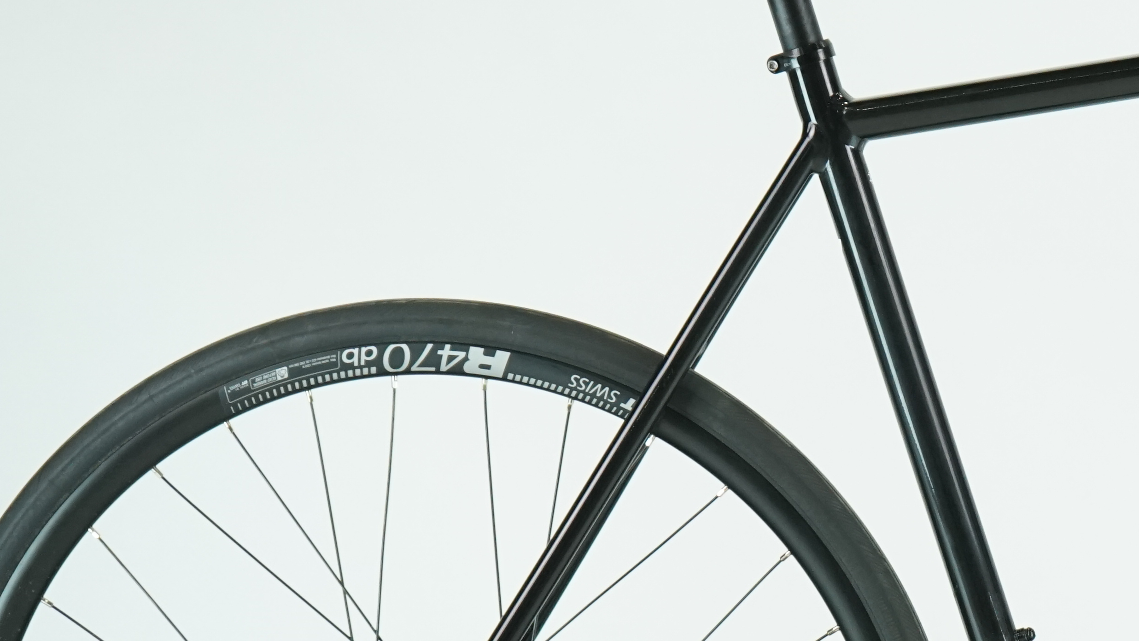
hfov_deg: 13.6
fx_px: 4681
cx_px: 1257
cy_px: 492
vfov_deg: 7.8
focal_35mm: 155
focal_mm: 61
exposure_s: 1/200
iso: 1600
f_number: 5.6
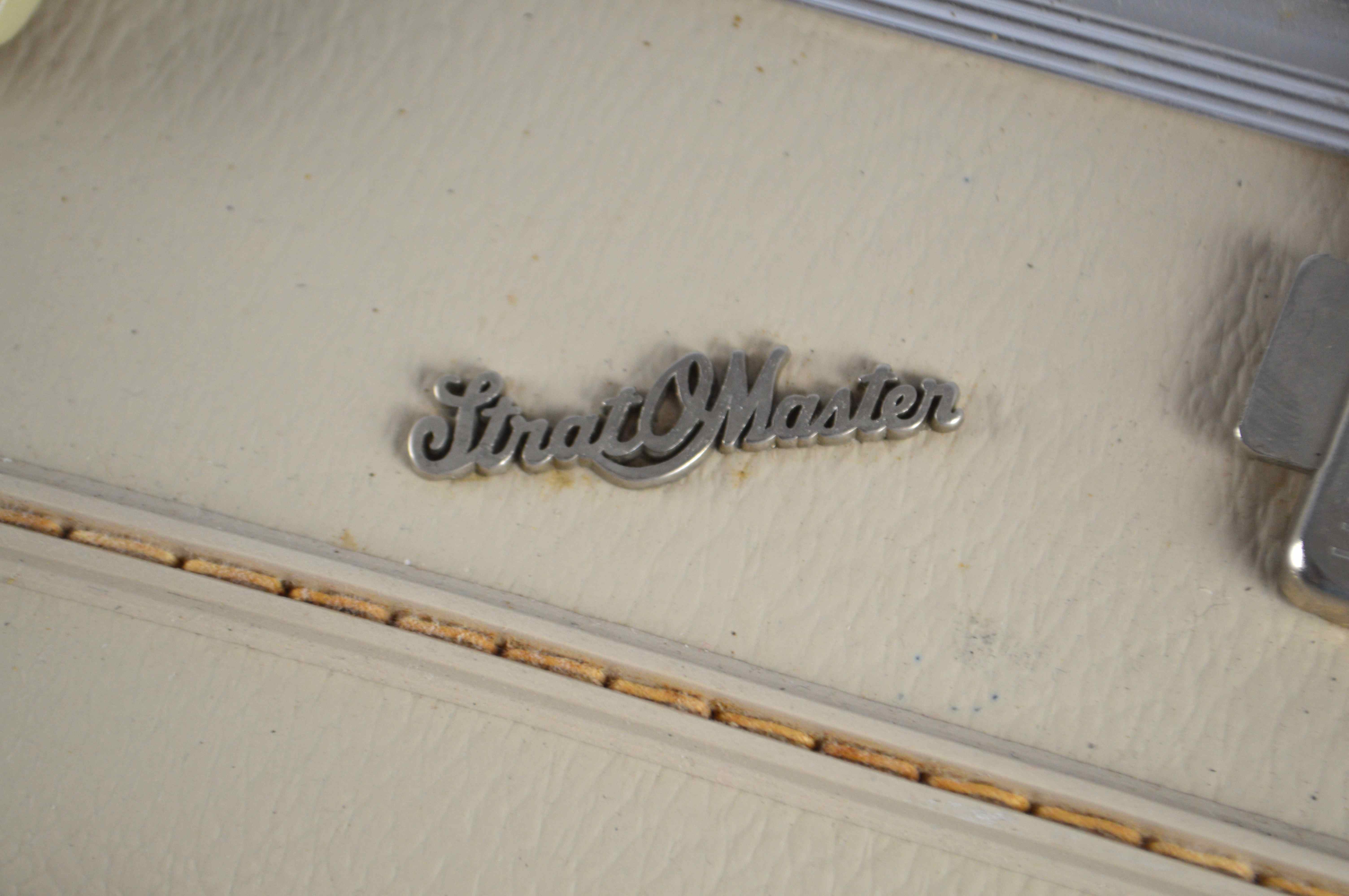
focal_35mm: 82
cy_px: 448
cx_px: 674
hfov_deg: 24.6
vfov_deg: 16.5
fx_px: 3089
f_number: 5.6
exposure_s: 1/40
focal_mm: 55
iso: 400
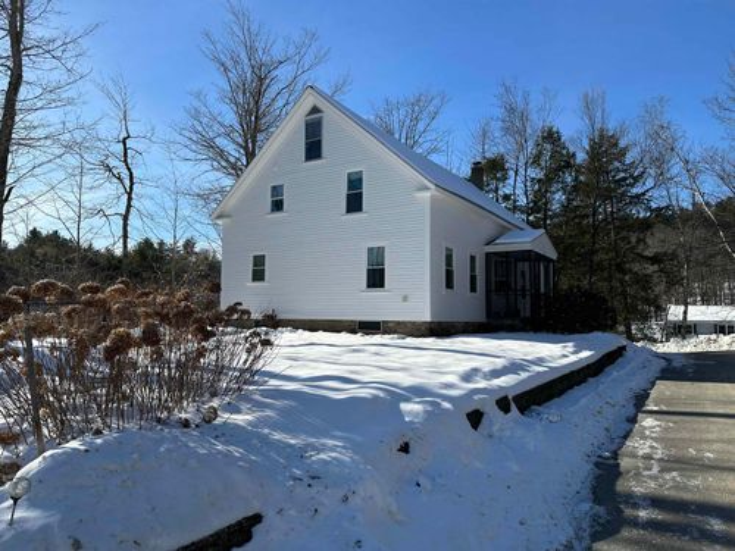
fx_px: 510
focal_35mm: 24
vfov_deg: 56.8
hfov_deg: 71.6
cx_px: 368
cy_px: 276
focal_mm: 6.86
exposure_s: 1/5525
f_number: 1.78
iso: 80
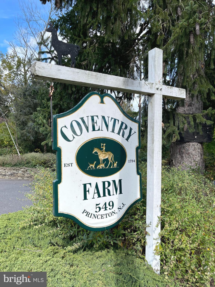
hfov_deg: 53.1
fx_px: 215
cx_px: 108
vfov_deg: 67.3
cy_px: 144
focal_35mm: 26
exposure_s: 1/1852
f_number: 1.6
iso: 32
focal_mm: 5.1
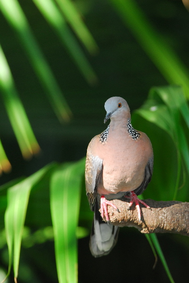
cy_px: 142
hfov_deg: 2.2
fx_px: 4944
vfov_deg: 3.3
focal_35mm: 630
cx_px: 94
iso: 400
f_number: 7.1
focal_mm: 420
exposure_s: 1/60
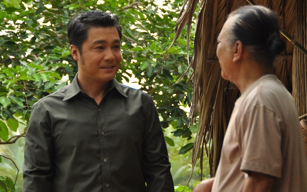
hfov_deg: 13.6
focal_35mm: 154
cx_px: 154
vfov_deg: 8.5
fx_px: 1289
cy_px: 91
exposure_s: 1/100
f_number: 5.6
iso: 400
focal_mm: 100
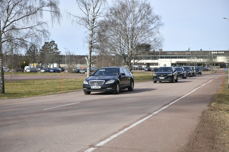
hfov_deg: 34.5
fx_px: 369
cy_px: 76
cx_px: 114
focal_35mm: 58
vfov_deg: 23.4
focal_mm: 58
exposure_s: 1/3200
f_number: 4.5
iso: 400
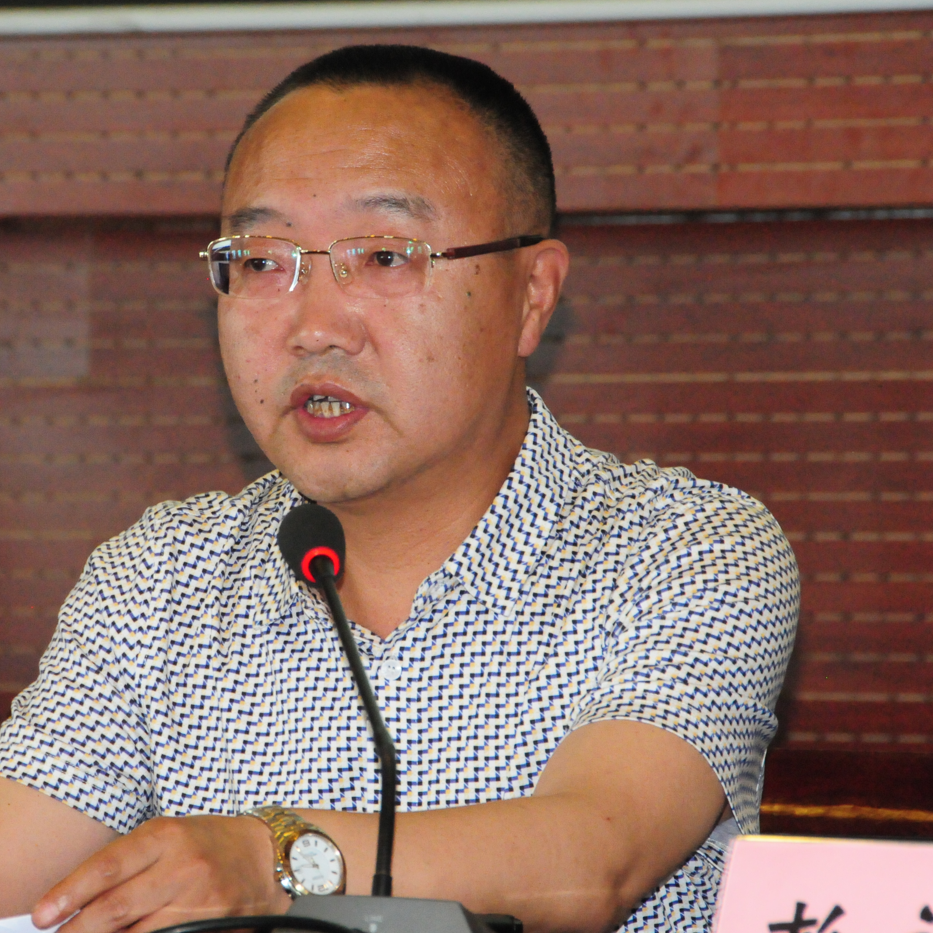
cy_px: 447
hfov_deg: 5.1
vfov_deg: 5.1
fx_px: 10490
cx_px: 334
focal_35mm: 344
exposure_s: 1/60
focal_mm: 170
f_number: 9
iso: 3200
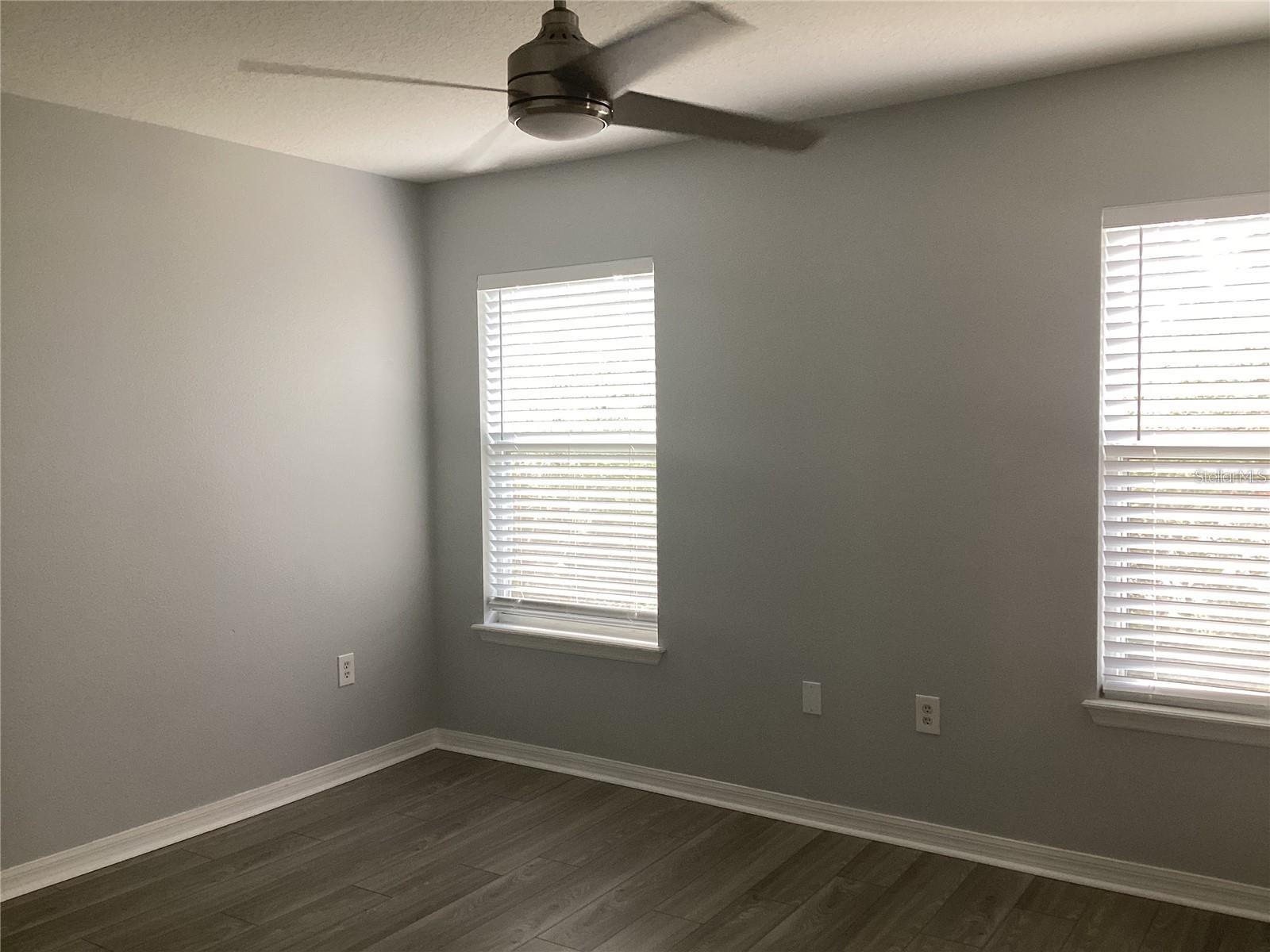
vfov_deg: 45.4
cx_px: 635
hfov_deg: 58.4
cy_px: 476
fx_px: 1137
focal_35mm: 31
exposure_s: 1/60
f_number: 2.4
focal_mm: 3.3
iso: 80
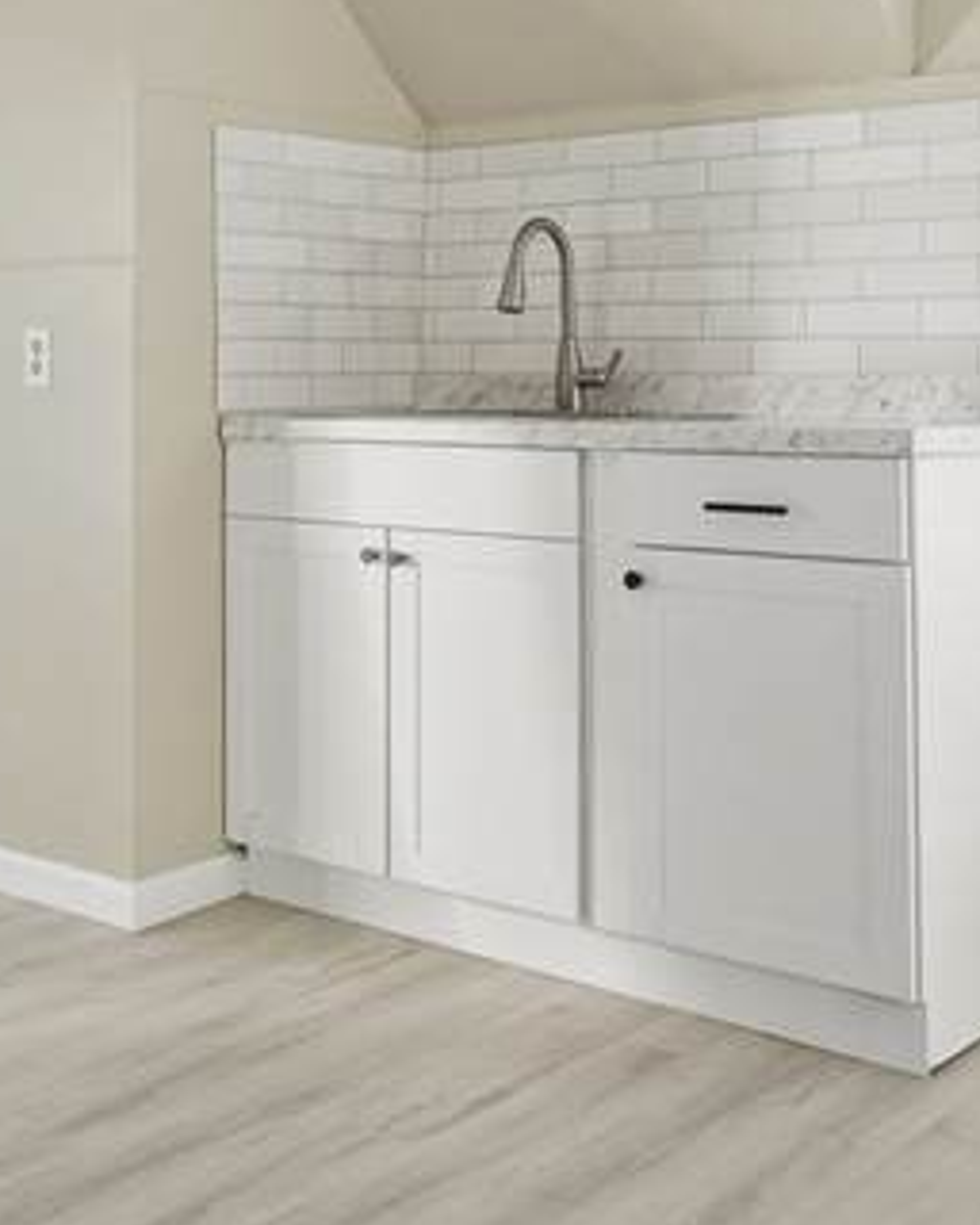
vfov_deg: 37.1
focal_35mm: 50
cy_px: 360
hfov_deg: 29.2
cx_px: 84
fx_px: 1795
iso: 800
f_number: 7.1
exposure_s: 1/2000
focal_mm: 11
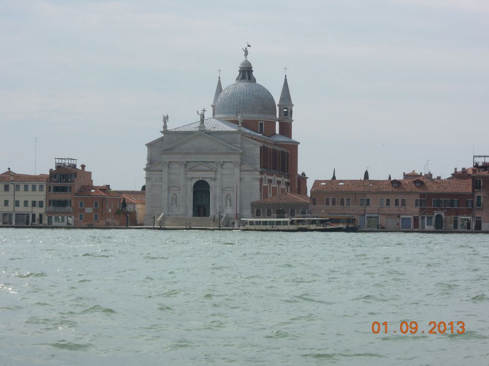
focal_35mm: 100
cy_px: 183
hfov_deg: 19.6
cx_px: 244
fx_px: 1413
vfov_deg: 14.8
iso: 160
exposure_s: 1/1000
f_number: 6.2
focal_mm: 17.9
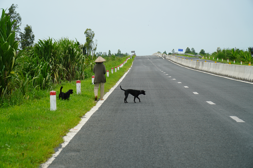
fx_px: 800
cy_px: 84
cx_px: 126
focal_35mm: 114
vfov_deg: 12.0
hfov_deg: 18.0
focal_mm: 76
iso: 100
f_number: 5
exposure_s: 1/500
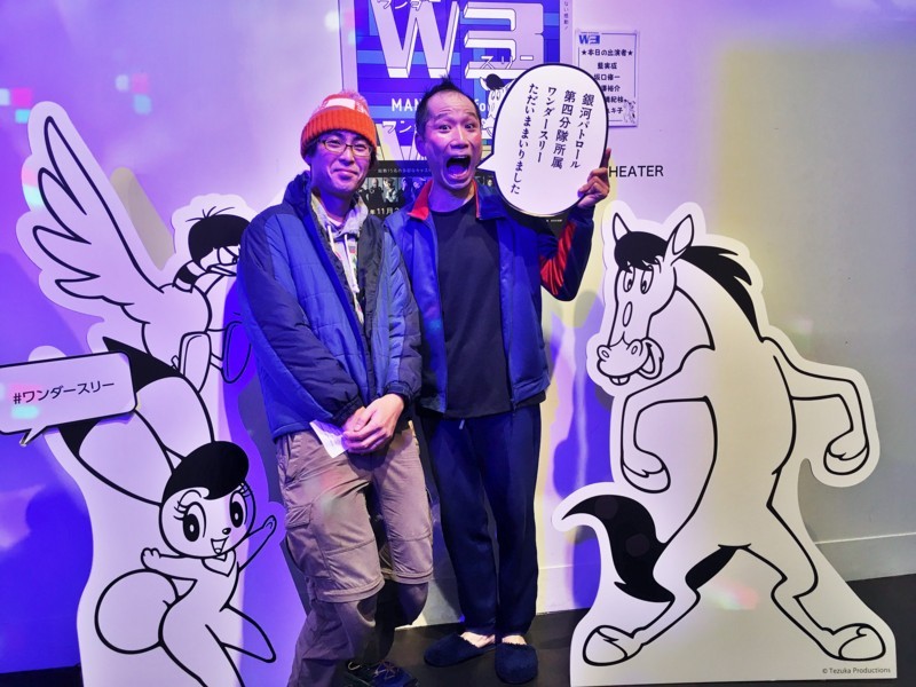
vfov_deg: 48.2
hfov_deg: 61.7
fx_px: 767
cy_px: 344
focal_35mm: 29
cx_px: 458
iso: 25
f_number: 2.2
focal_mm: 4.15
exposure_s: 1/15
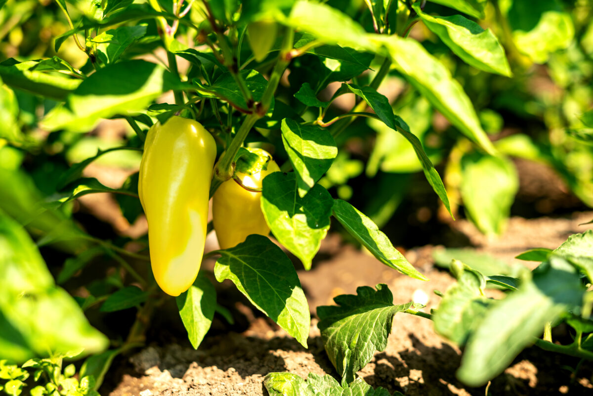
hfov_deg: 39.6
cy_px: 198
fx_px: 824
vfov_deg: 27.0
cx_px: 296
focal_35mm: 50
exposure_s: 1/1000
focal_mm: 50
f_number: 2.5
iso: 100
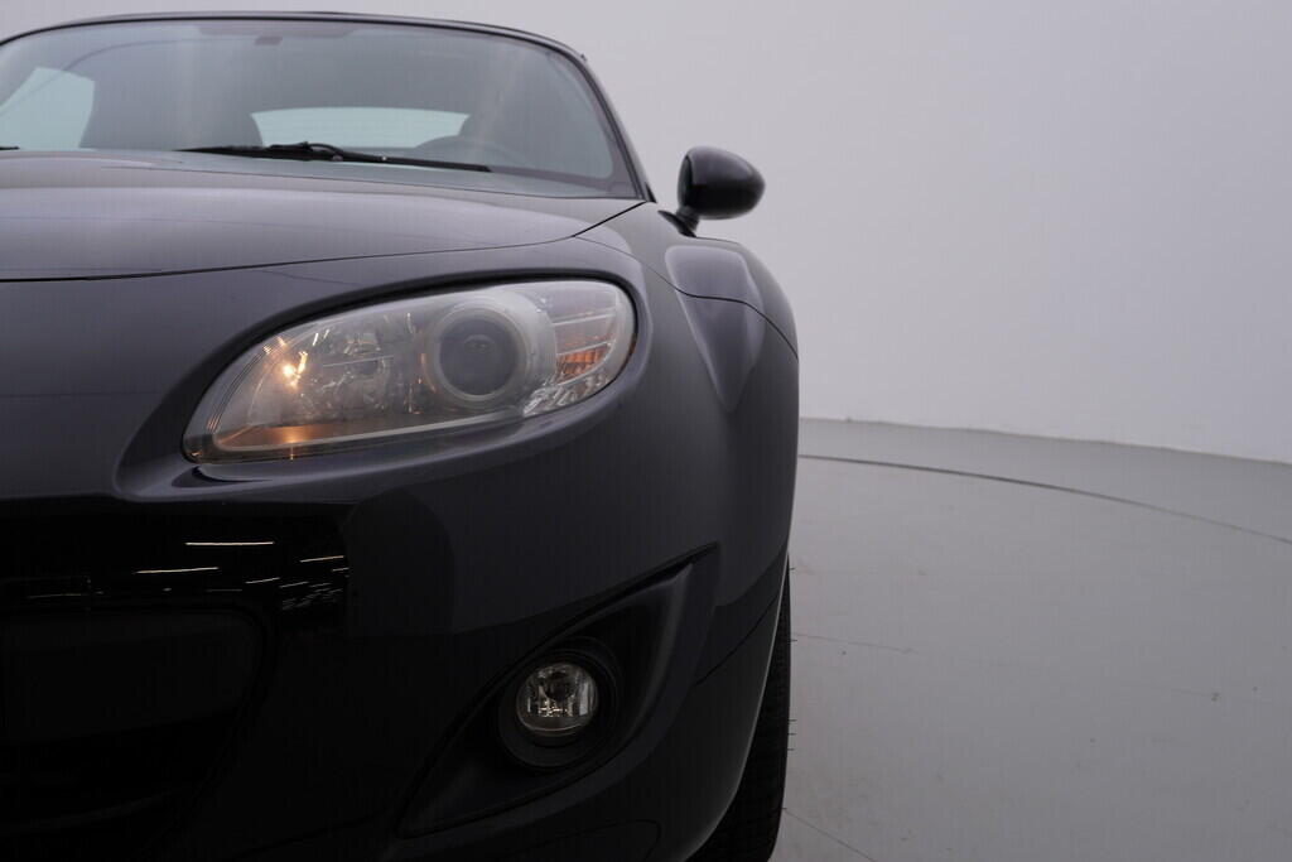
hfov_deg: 53.1
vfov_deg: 36.9
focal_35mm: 36
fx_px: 1292
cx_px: 646
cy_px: 431
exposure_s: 1/125
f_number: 5
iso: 125
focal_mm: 24
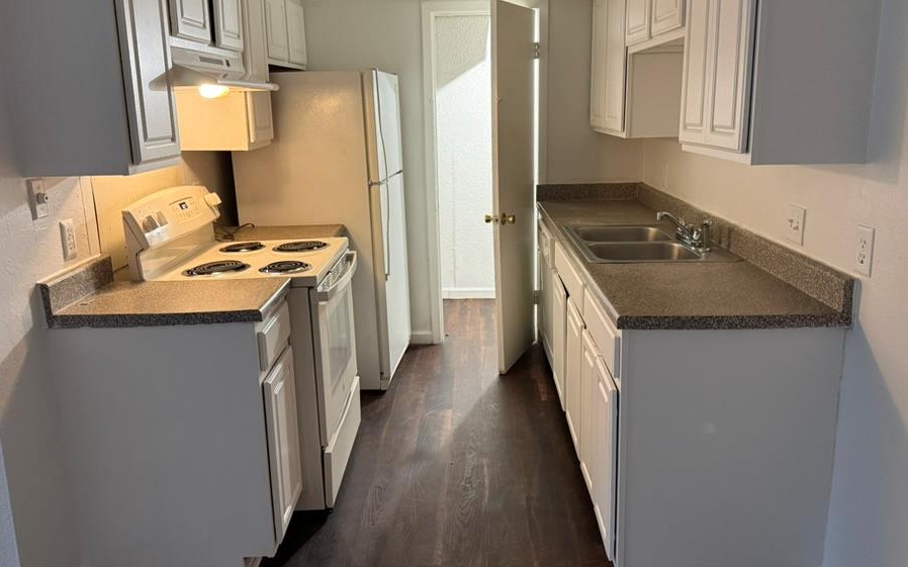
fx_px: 718
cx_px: 459
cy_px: 258
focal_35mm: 29
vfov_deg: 43.1
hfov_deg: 64.6
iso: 400
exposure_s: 1/60
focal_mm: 6.76
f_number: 1.78
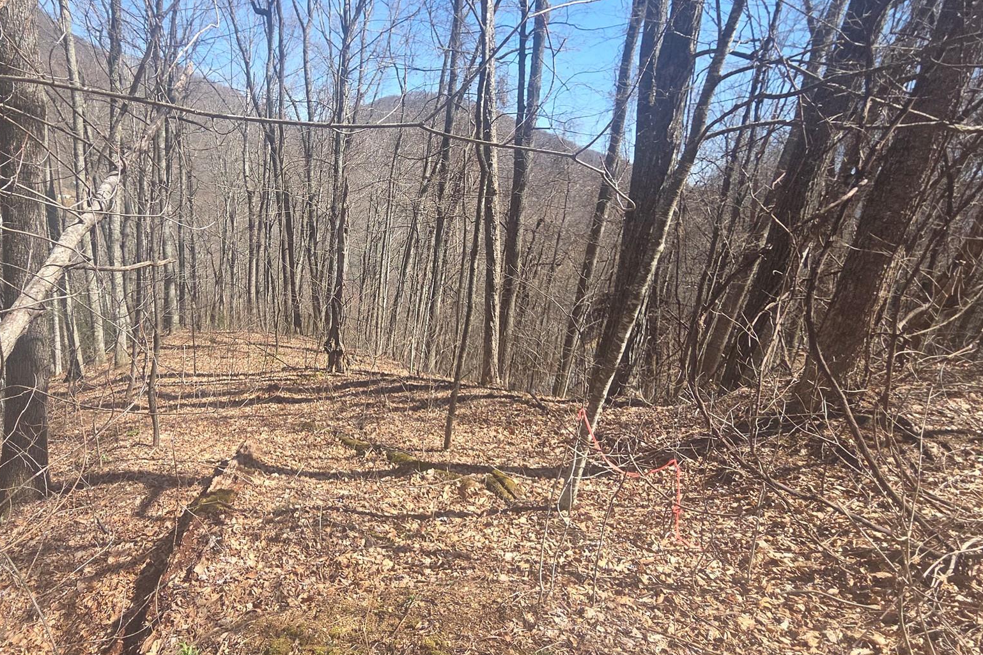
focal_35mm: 18
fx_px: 492
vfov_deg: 67.4
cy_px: 314
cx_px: 391
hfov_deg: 88.8
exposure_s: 1/724
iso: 50
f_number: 2.2
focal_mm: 2.2
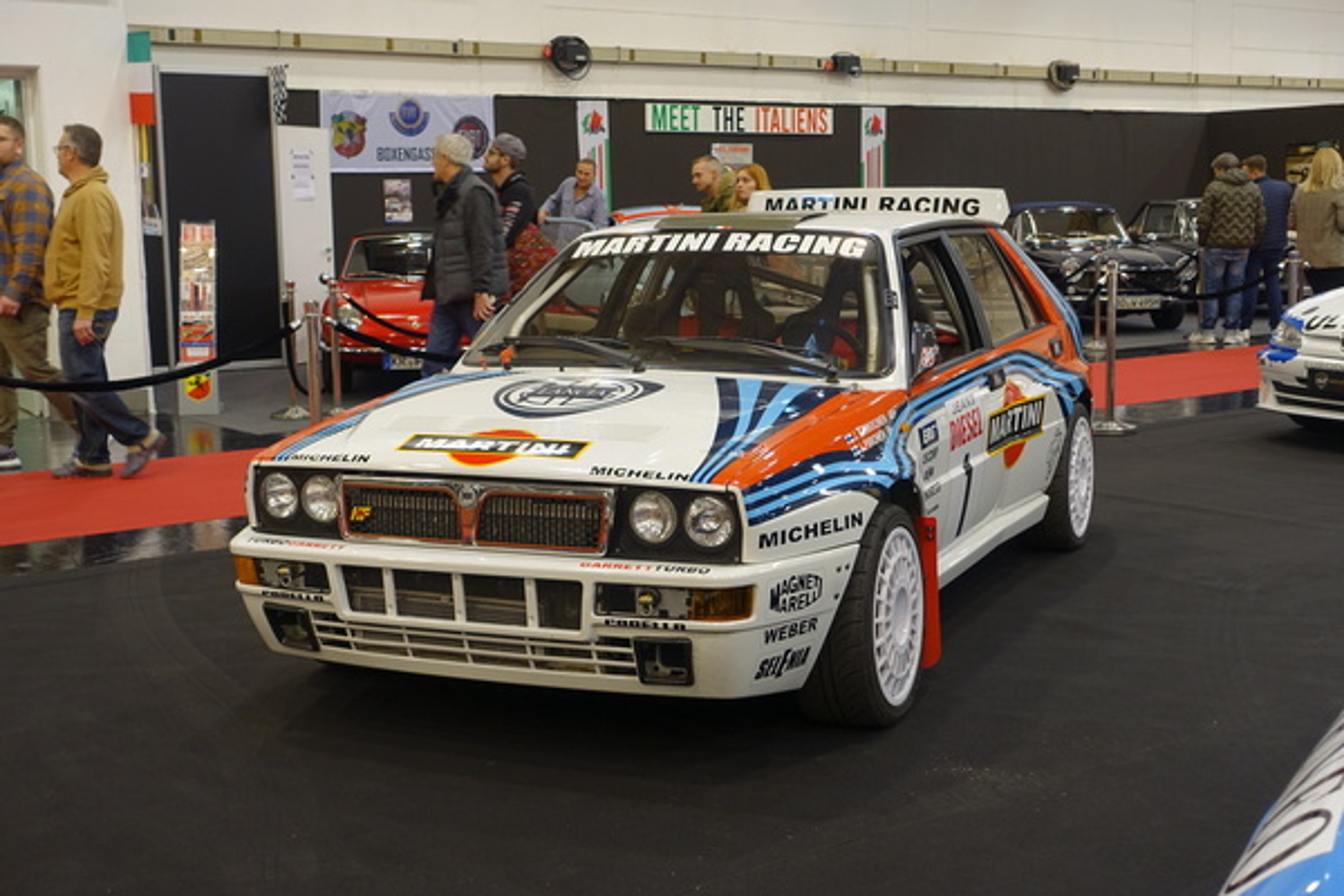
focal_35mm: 47
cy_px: 448
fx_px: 1755
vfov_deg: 28.6
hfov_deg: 41.9
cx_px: 672
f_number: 2.8
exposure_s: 1/50
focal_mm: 17.06
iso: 160
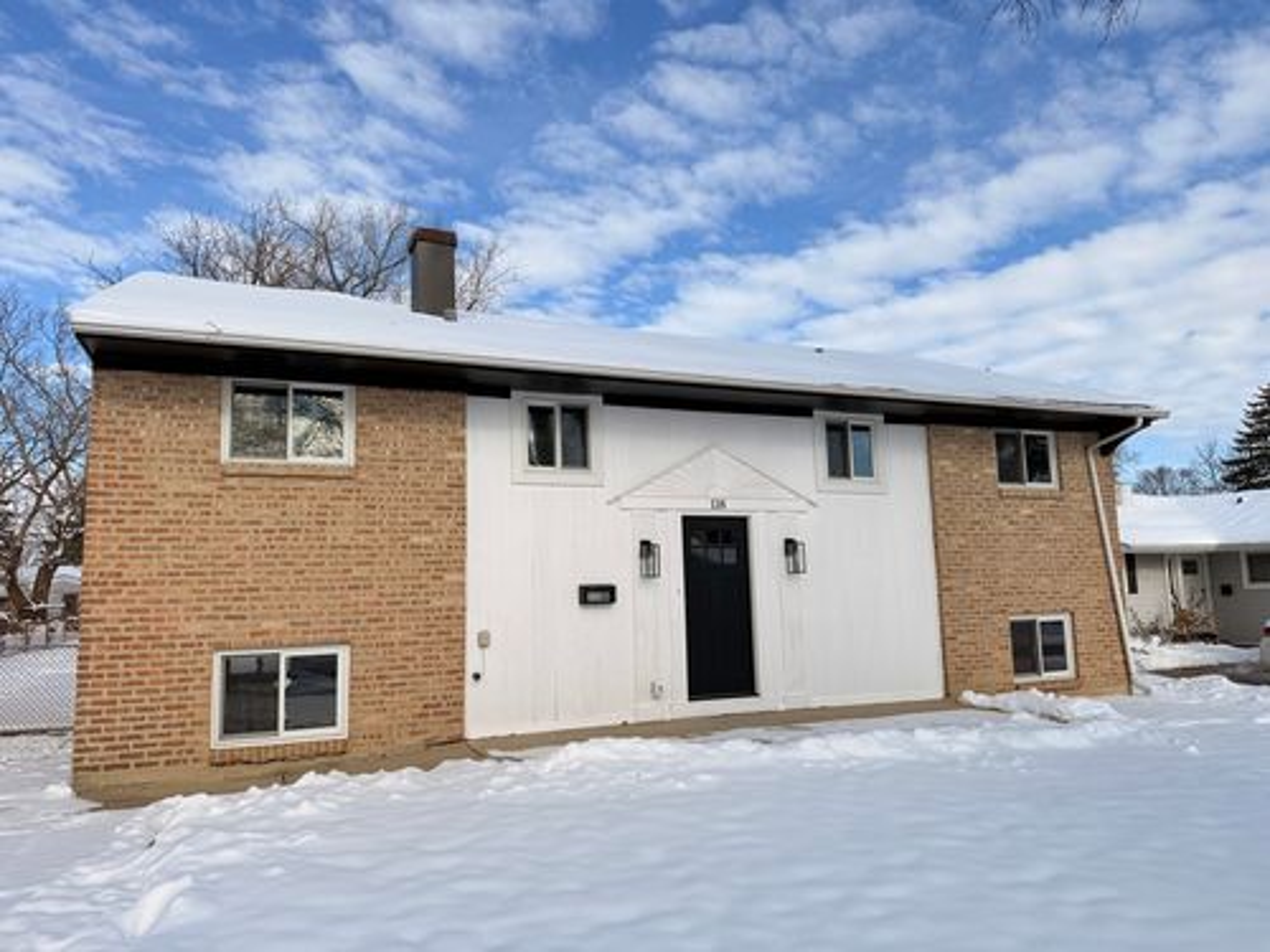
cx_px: 635
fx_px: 881
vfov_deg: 56.8
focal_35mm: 24
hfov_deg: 71.6
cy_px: 476
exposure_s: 1/4975
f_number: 1.78
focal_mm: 6.76
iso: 80
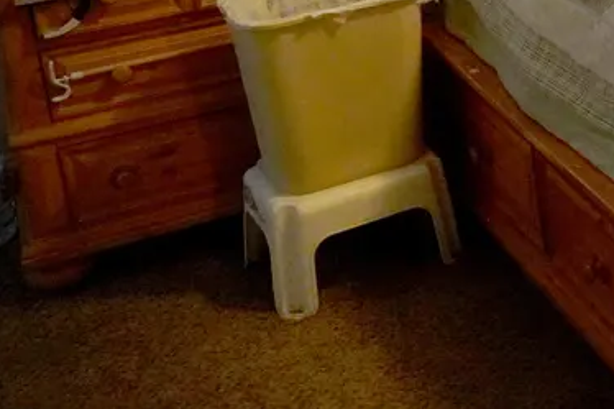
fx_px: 1313
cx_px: 931
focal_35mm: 77
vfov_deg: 16.6
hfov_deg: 21.8
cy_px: -138
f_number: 4
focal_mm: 16
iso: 5000
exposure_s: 1/160
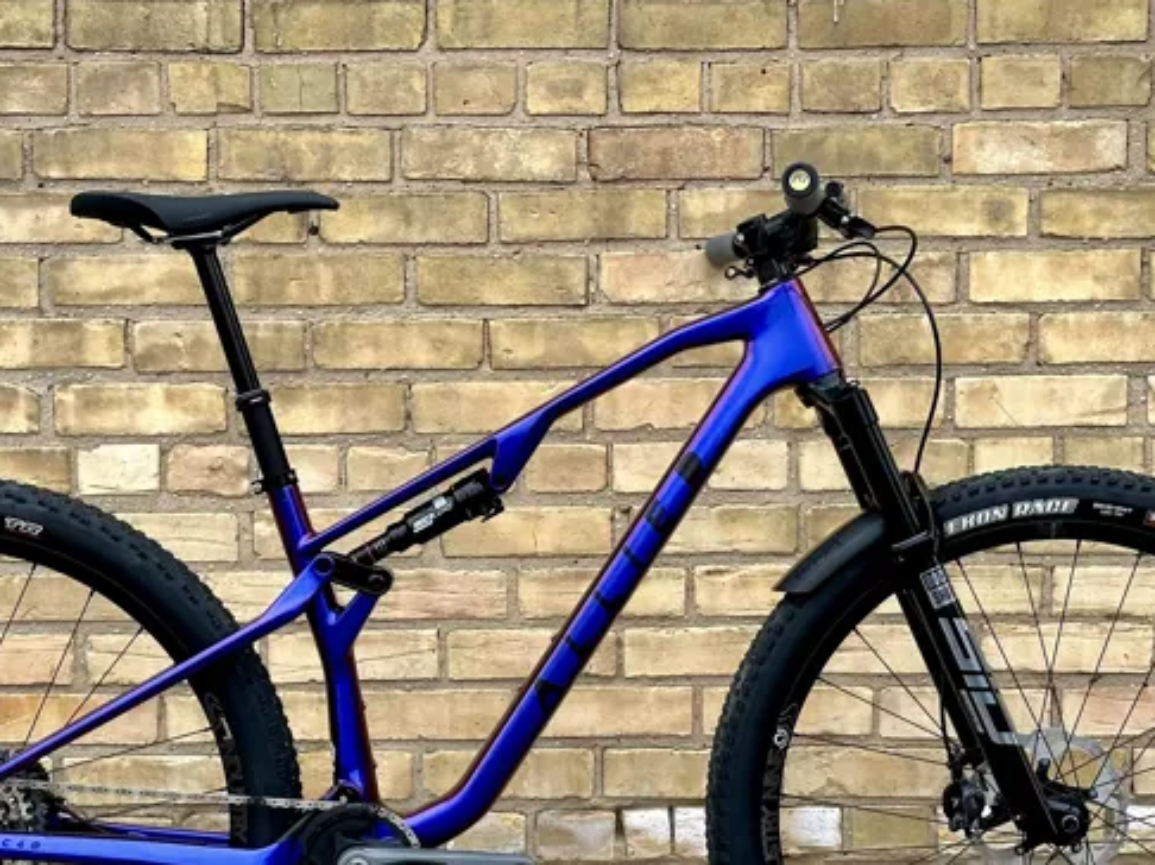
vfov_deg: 18.6
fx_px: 2635
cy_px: 607
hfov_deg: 24.7
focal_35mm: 79
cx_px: 501
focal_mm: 6.86
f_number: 1.78
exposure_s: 1/399
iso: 64
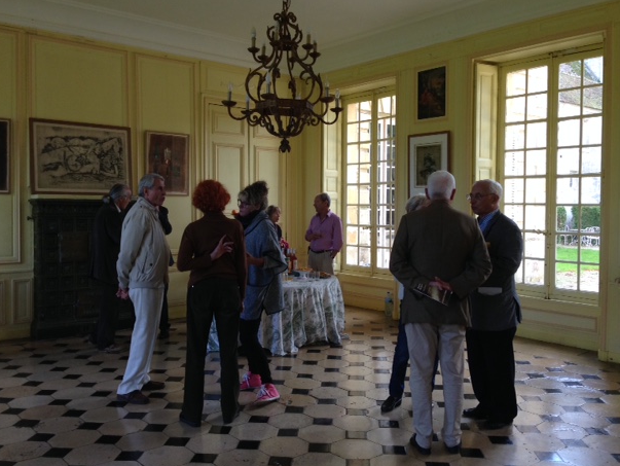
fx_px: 627
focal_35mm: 35
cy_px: 224
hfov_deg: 52.6
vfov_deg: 40.7
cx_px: 293
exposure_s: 1/120
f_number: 2.4
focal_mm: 4.12
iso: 80
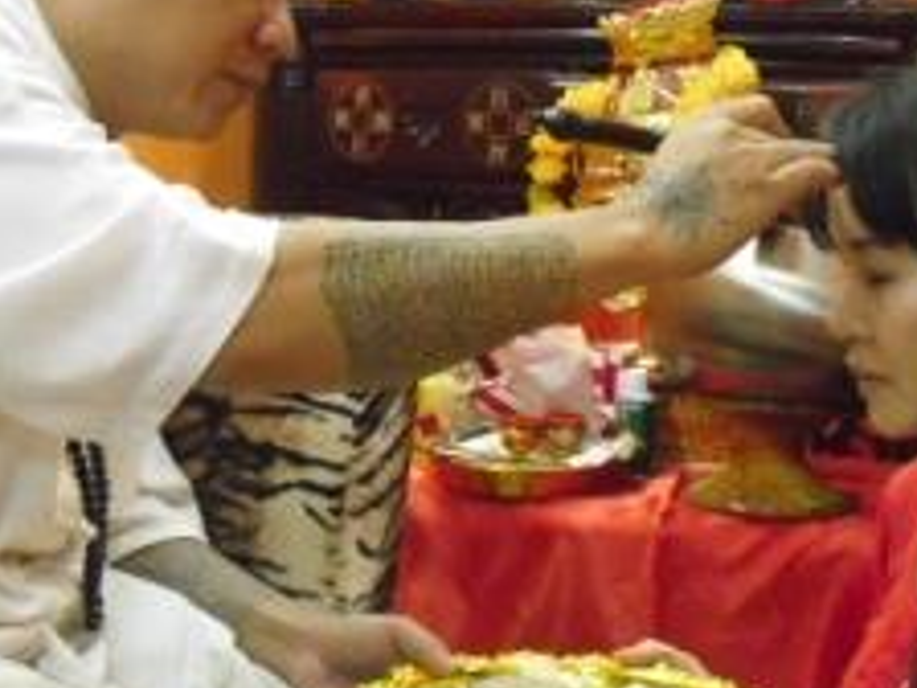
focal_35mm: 72
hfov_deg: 27.0
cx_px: 516
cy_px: 250
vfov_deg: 20.4
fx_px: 1907
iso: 800
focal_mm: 6.3
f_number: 3.1
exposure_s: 1/40
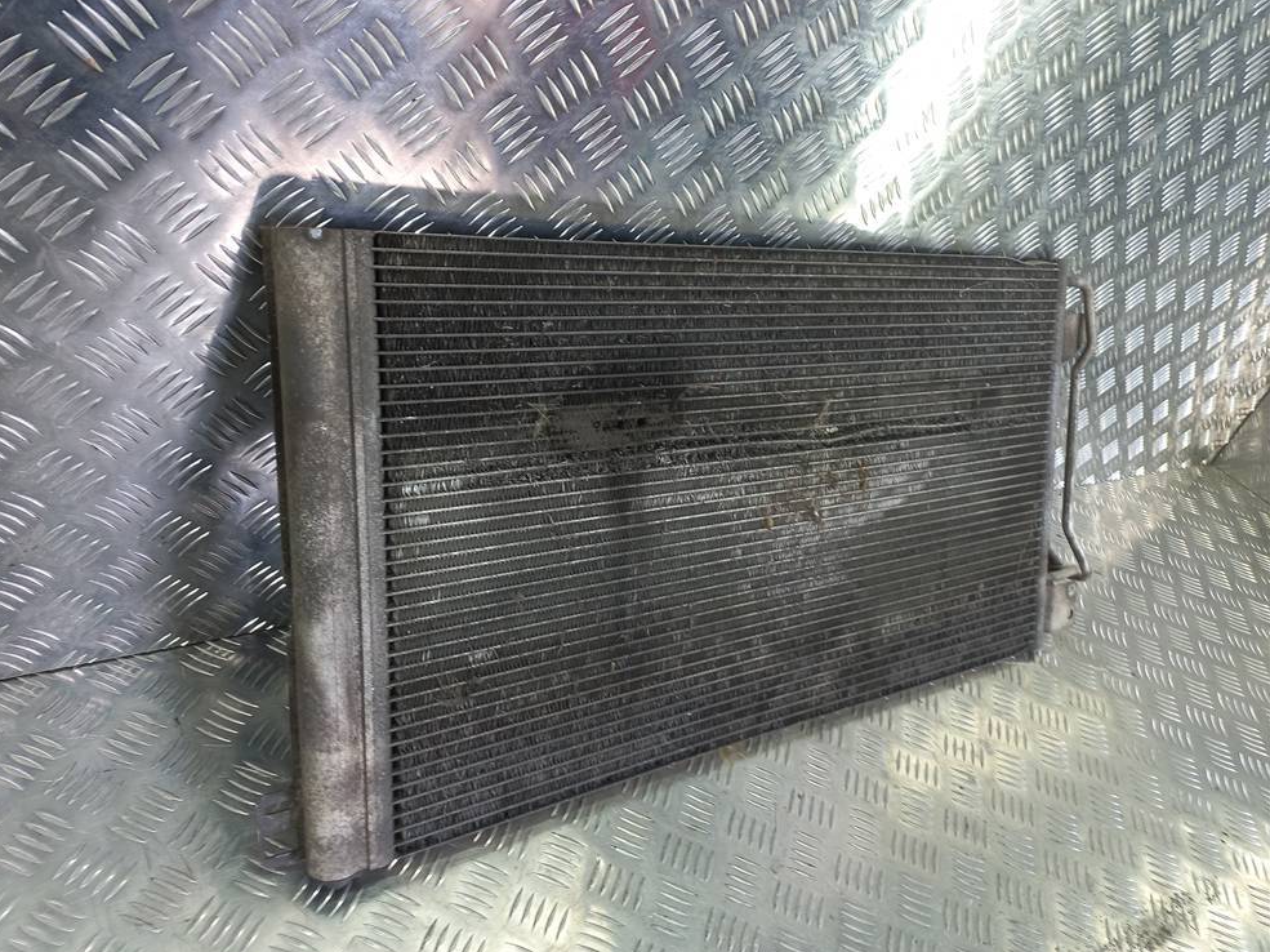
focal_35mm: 26
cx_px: 611
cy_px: 471
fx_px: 954
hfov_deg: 67.3
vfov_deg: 53.0
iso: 50
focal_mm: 4.6
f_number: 1.8
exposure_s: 1/60
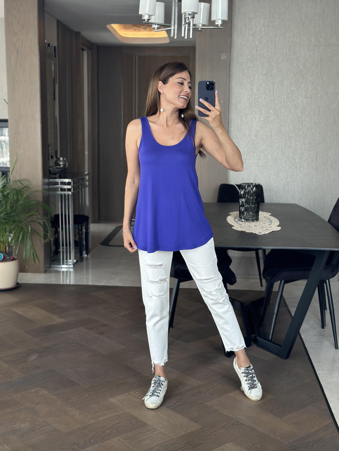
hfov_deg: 30.3
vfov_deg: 39.7
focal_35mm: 48
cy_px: 226
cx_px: 170
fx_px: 627
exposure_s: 1/60
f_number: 1.78
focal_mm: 6.86
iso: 125
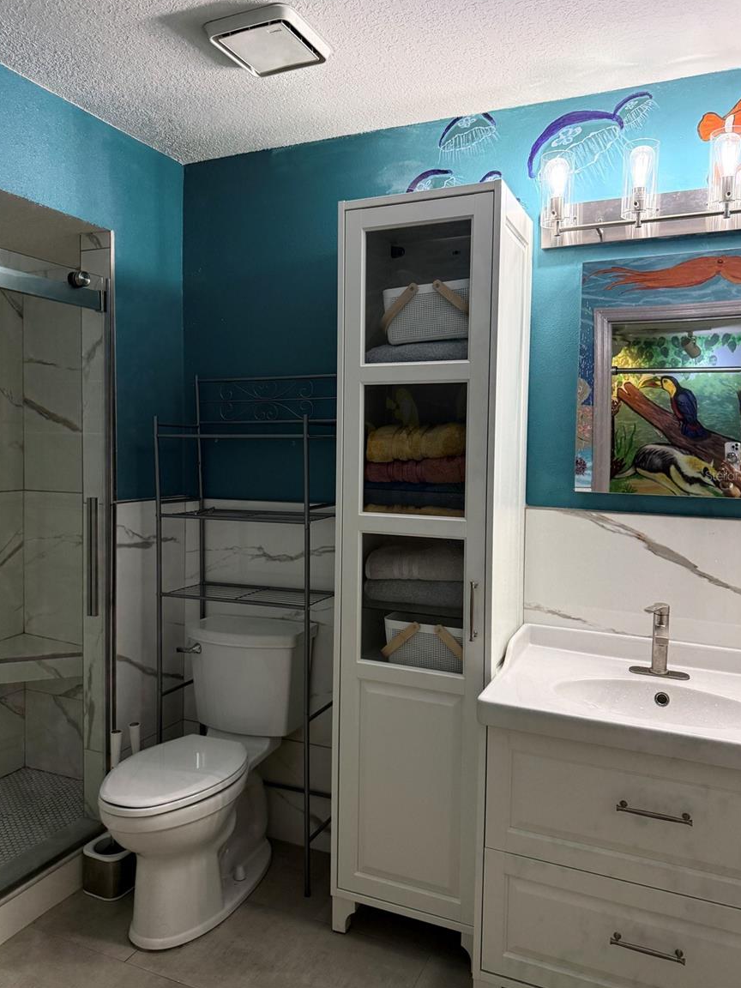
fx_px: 714
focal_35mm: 25
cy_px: 475
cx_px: 380
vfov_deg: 69.4
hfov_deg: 54.9
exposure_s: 1/60
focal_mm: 6.76
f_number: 1.78
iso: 250
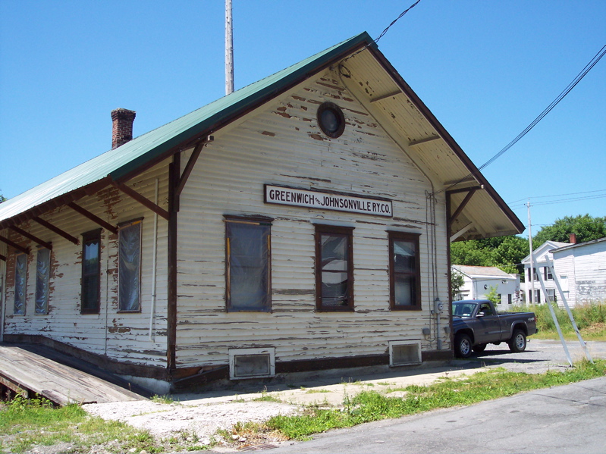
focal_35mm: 38
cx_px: 303
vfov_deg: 37.7
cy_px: 227
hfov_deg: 49.0
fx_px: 665
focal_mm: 8
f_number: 4.8
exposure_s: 1/500
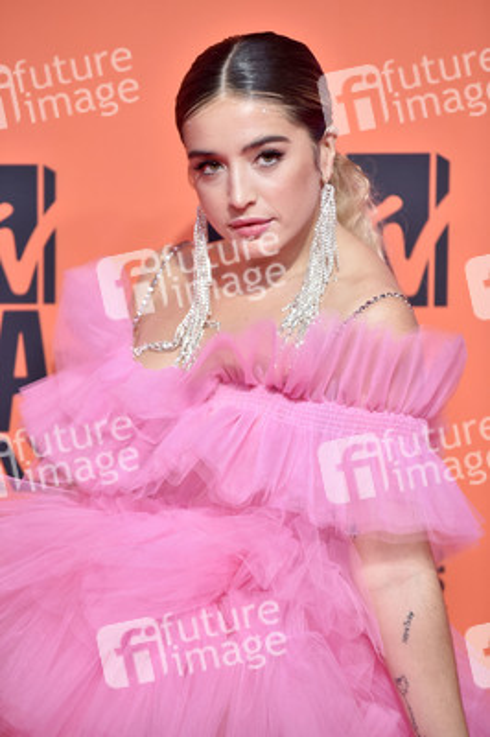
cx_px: 245
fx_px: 4090
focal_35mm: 200
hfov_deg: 6.9
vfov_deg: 10.3
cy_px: 368
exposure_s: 1/250
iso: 2000
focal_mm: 200
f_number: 3.5
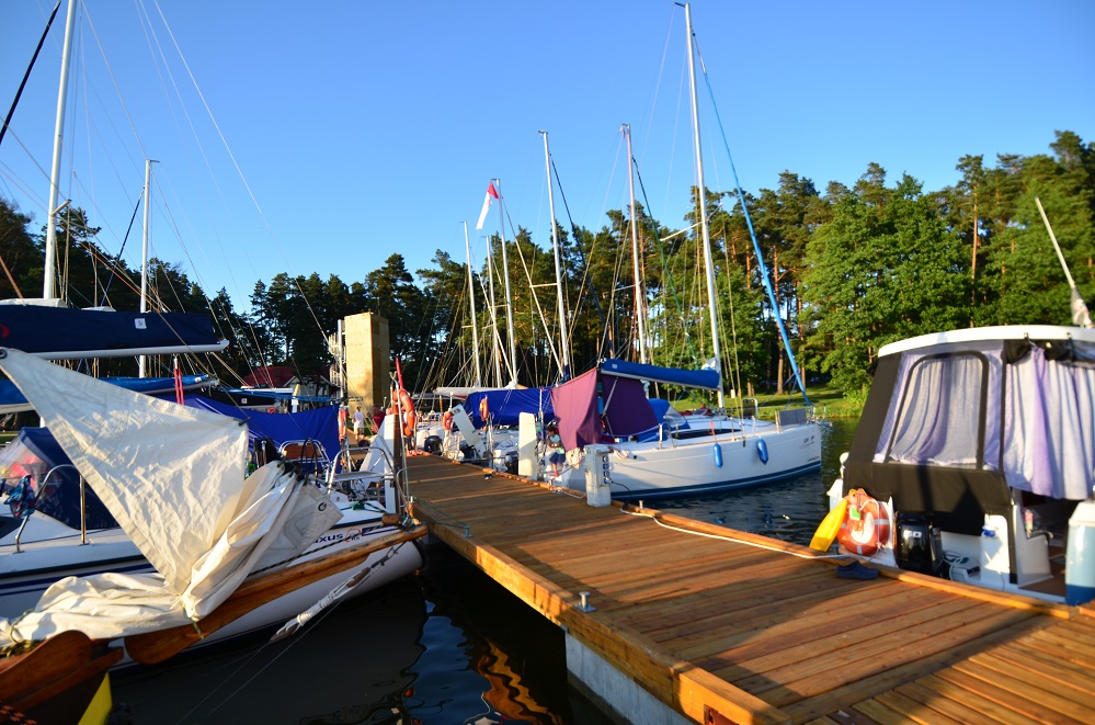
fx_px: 546
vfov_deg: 67.1
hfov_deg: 90.1
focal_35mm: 18
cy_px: 362
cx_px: 548
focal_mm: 12
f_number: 4.5
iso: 100
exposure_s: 1/320
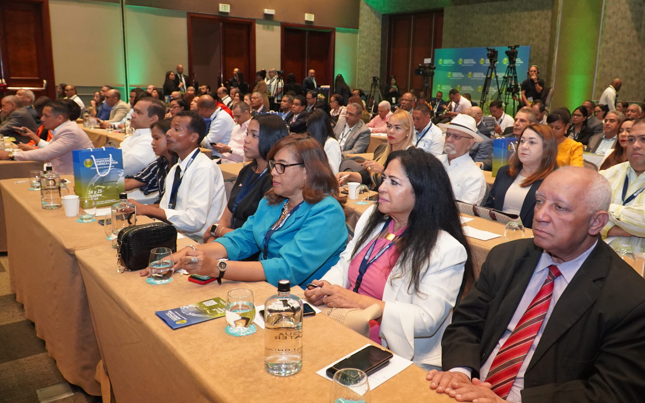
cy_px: 200
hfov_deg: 64.6
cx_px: 338
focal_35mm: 29
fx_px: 510
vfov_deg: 43.1
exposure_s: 1/160
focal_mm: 18
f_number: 4
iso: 3200
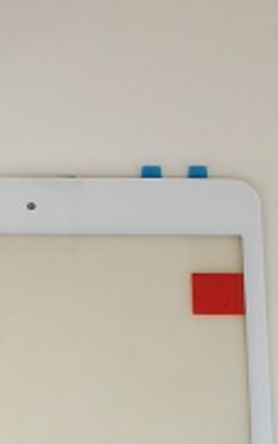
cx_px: 24
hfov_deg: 9.1
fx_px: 1731
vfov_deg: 14.1
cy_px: 561
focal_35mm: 143
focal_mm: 30
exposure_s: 1/160
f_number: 5
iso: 1600
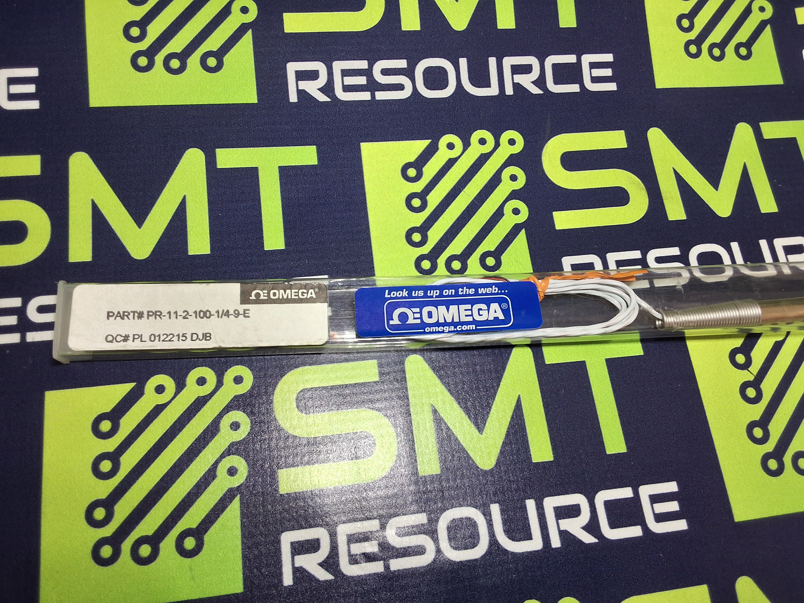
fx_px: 650
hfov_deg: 63.4
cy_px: 302
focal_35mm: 28
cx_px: 402
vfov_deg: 49.7
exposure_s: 1/40
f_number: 1.9
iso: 80
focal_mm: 2.91
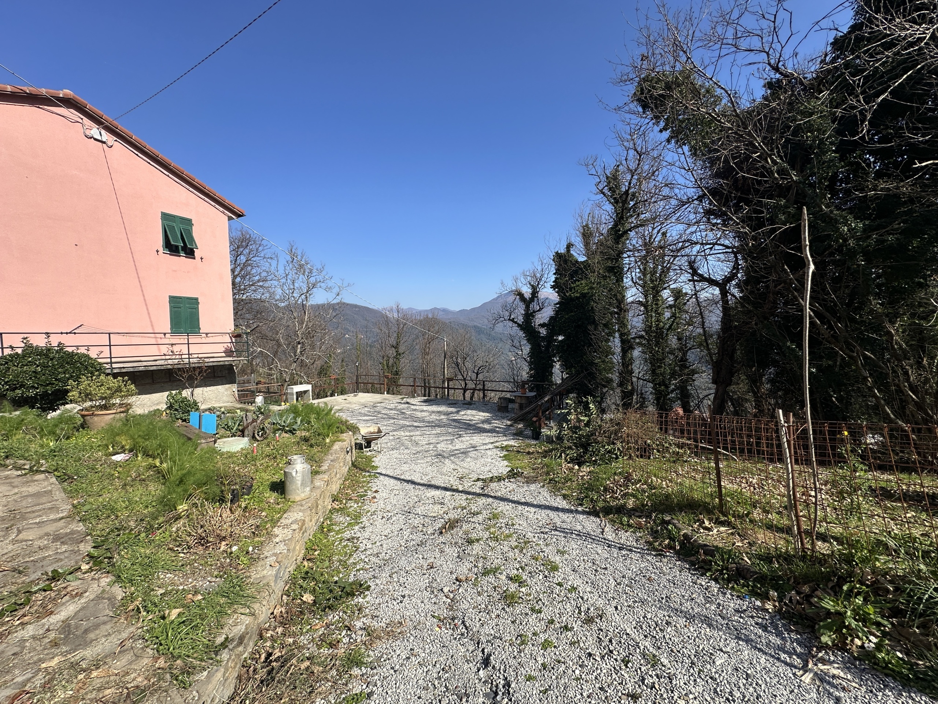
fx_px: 379
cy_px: 352
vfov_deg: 85.7
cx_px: 469
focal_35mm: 14
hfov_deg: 102.1
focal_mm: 2.22
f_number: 2.2
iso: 50
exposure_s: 1/1642
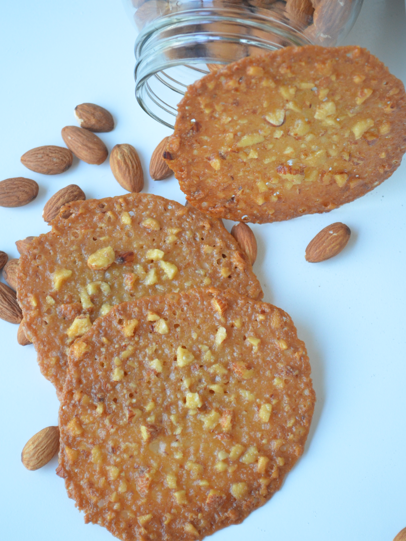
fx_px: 1416
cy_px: 270
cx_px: 202
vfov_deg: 21.6
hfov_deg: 16.3
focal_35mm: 91
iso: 1100
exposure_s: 1/60
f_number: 5.6
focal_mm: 55
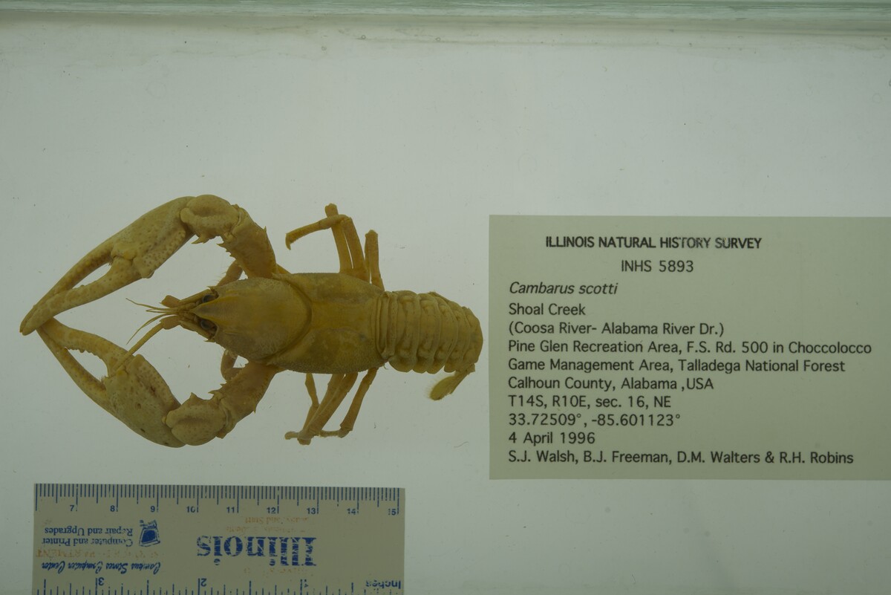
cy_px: 298
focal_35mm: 60
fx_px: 1485
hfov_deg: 33.4
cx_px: 446
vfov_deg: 22.6
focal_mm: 60
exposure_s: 1/80
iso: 50
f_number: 10
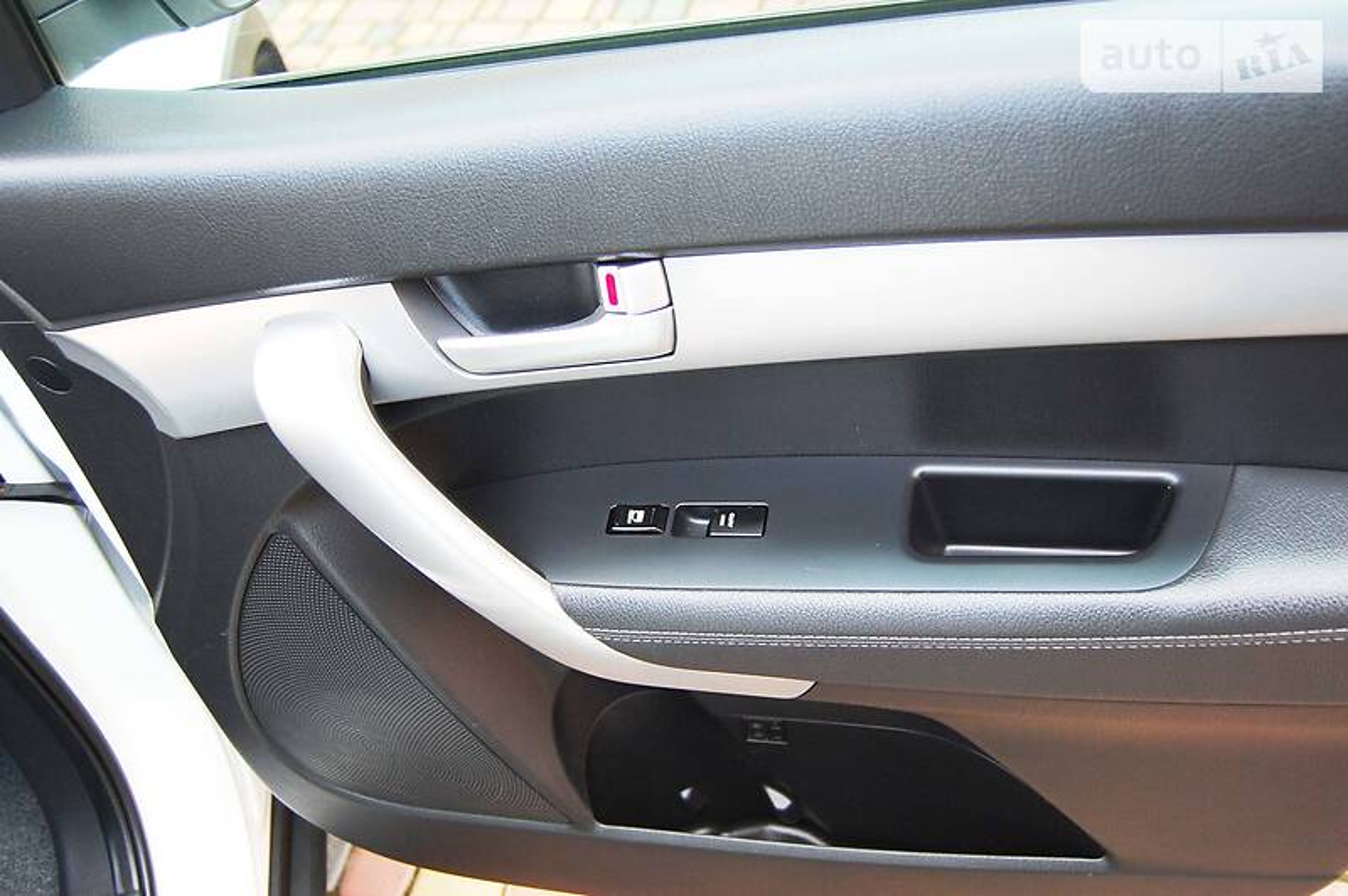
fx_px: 1235
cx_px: 674
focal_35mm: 33
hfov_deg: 57.3
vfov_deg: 39.9
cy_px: 448
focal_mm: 22
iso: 400
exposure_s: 1/60
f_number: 4
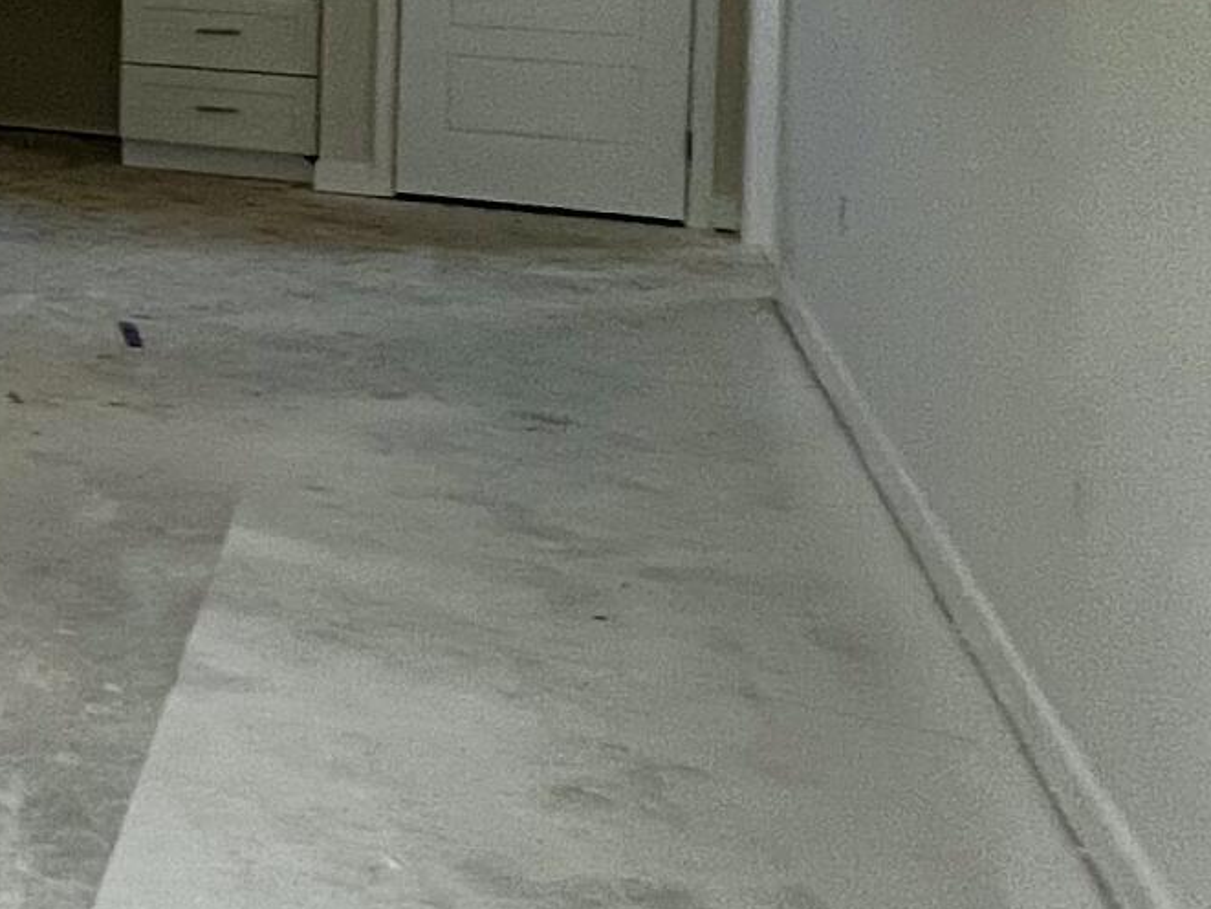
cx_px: -1229
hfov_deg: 19.0
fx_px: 2064
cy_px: -187
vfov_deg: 22.8
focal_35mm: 59
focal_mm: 1.57
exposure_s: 1/99
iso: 200
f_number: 1.8
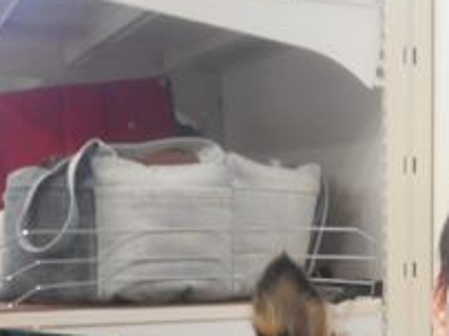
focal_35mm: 77
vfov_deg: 17.9
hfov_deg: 24.3
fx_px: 998
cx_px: 438
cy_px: 433
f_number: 3.2
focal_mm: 4.6
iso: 280
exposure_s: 1/30
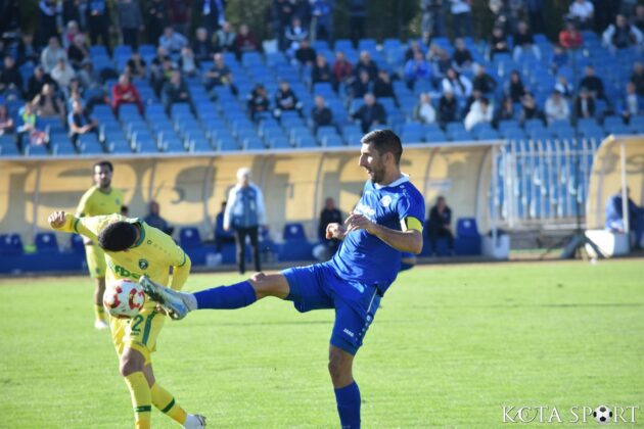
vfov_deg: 5.4
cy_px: 214
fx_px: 4561
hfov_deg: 8.1
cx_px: 322
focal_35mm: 255
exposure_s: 1/800
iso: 400
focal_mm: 170
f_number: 5
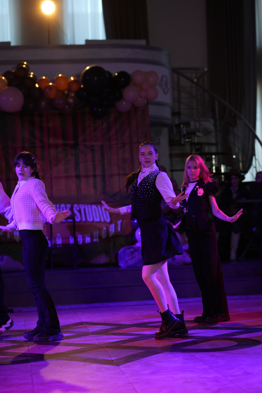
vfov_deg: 23.9
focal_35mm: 85
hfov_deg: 16.1
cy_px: 196
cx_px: 131
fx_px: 928
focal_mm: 85
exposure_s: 1/400
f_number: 2.2
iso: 800
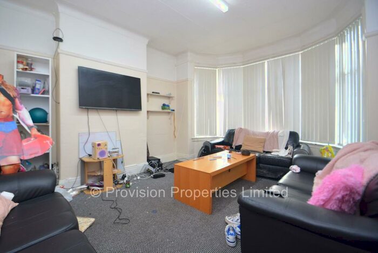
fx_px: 158
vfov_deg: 77.4
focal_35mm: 15
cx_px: 189
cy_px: 126
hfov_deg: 100.3
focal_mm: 10
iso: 800
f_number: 4
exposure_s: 1/60
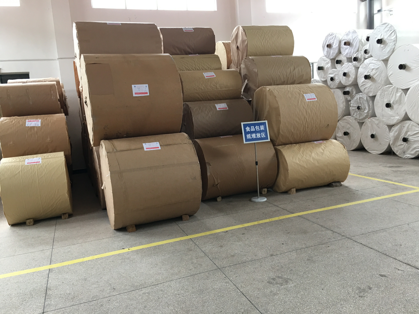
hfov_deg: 61.7
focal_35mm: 29
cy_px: 157
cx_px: 210
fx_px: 351
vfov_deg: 48.2
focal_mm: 4.15
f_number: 2.2
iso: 40
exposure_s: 1/17
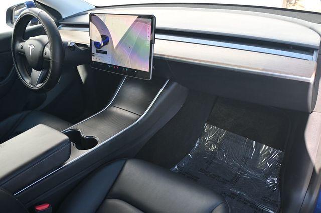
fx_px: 274
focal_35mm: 31
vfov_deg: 42.6
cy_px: 106
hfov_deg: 60.7
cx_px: 160
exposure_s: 1/125
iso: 450
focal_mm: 20.5
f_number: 3.8
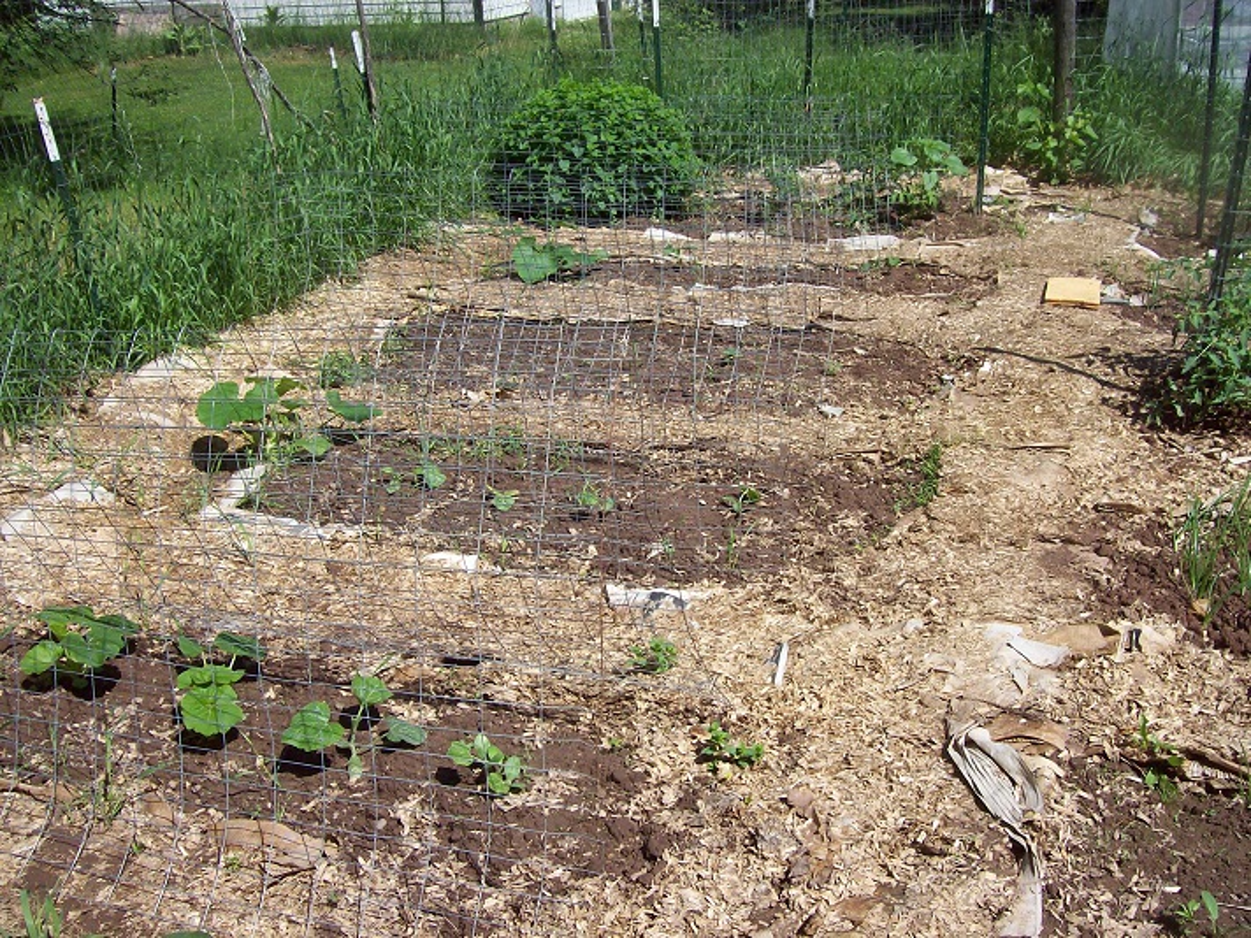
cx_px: 626
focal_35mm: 36
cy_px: 469
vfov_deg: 39.7
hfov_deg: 51.4
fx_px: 1301
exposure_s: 1/700
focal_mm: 6
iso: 80
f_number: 4.8
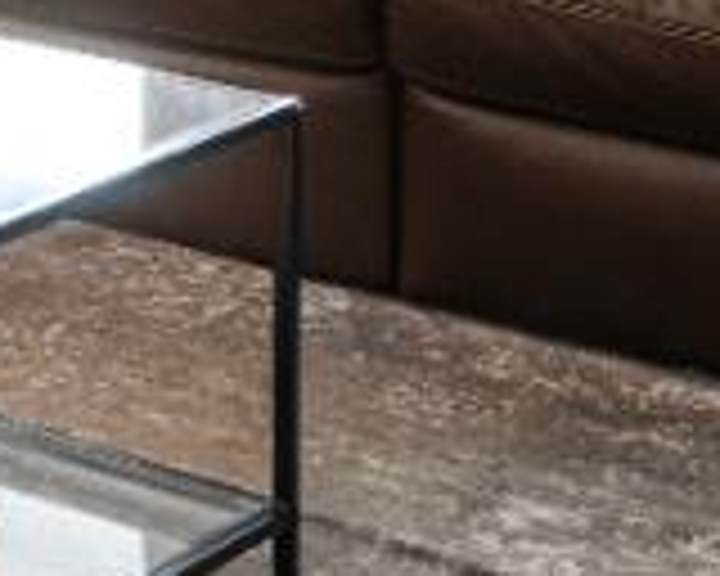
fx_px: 3196
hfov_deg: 11.5
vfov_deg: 9.0
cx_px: -756
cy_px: -932
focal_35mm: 150
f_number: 5
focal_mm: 17
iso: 400
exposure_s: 1/13
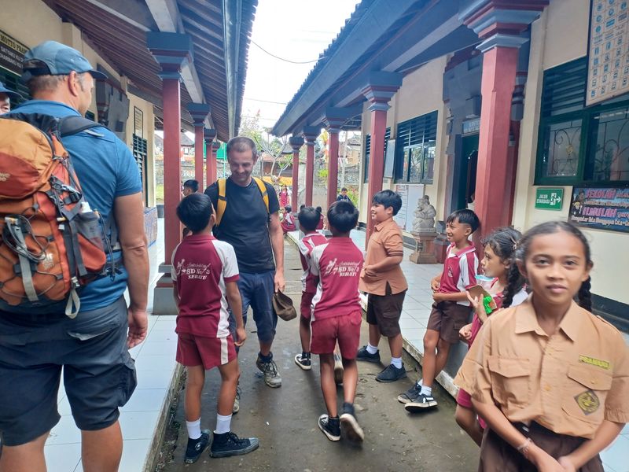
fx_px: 454
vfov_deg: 54.9
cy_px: 236
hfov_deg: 69.4
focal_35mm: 25
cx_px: 314
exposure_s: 1/50
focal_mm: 4.6
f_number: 1.8
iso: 80
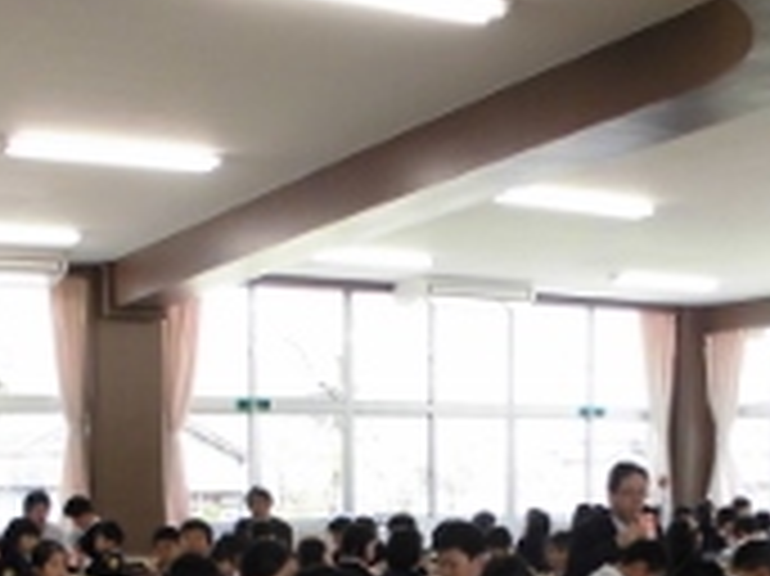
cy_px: 637
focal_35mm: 64
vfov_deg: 21.7
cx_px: 495
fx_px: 1423
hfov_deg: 30.1
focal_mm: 4.6
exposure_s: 1/60
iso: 100
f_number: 3.5
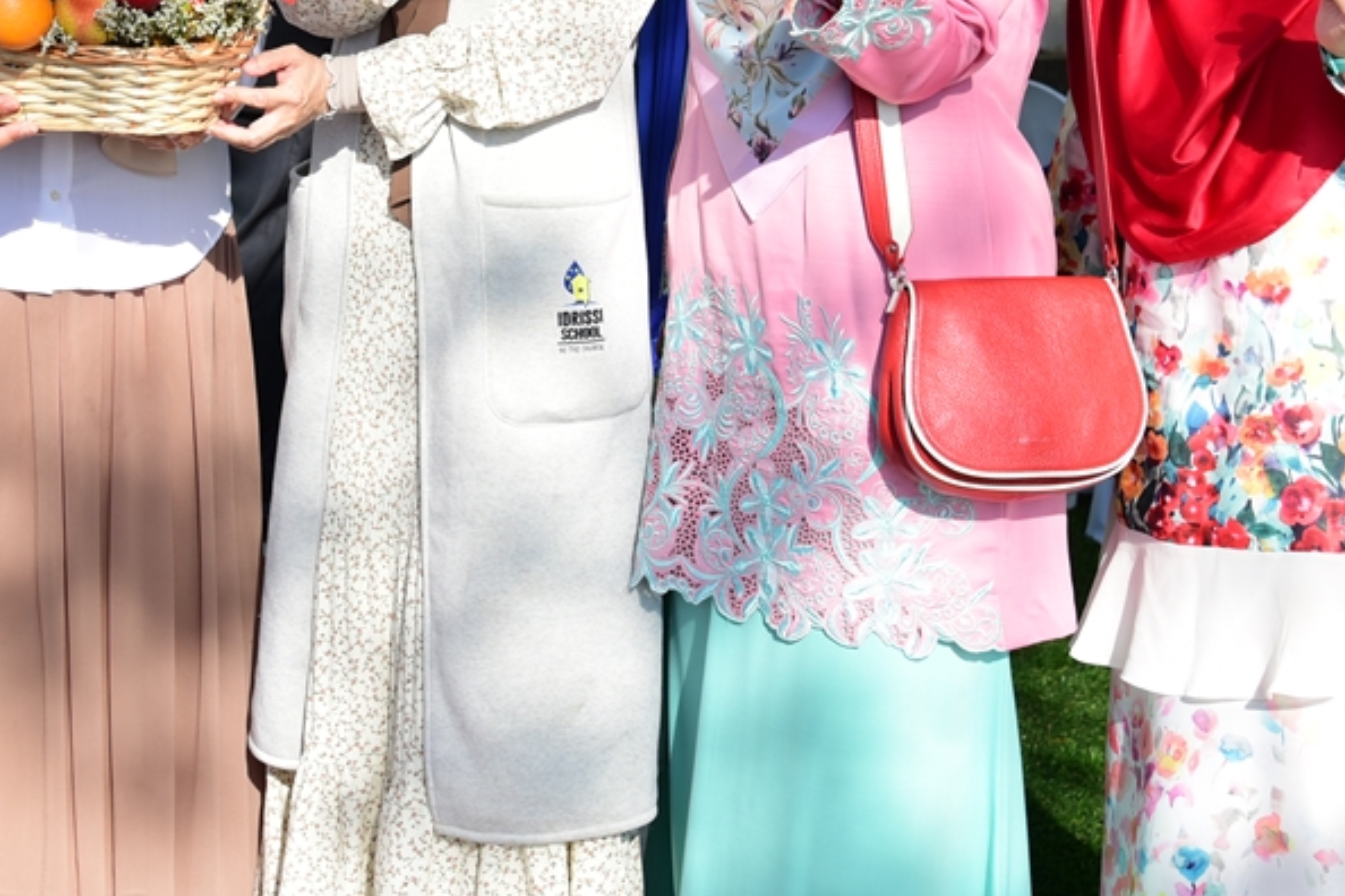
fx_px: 3026
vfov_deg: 16.5
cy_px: -6
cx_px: 275
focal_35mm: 81
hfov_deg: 24.7
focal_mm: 40
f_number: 5.6
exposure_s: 1/200
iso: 100
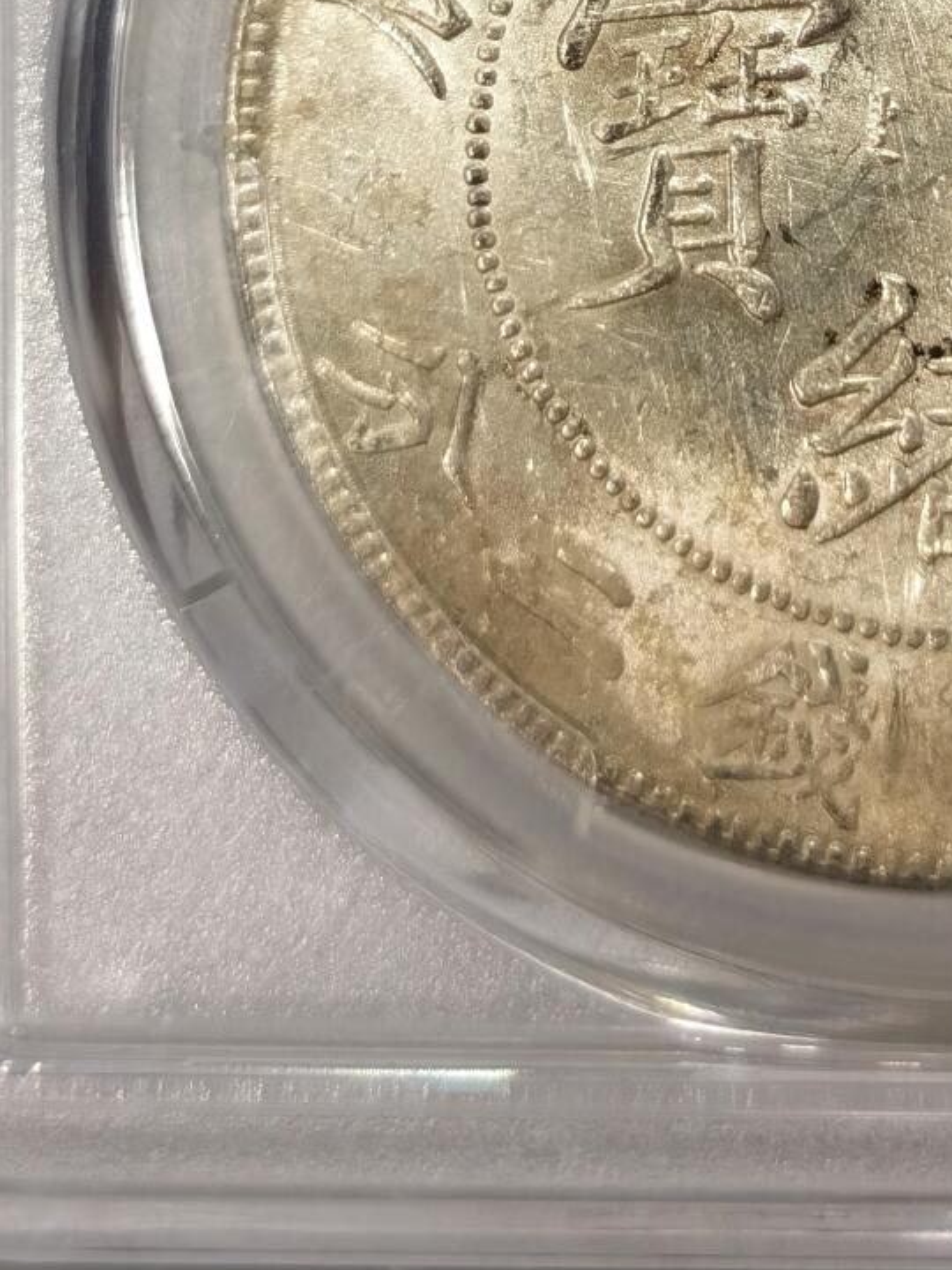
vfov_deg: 14.1
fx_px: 4950
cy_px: -288
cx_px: 978
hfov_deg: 10.9
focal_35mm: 135
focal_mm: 5.56
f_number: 16
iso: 80
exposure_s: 1/100
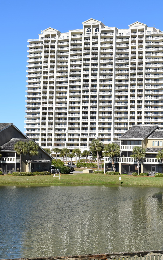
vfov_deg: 34.0
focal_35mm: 60
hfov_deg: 21.2
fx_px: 426
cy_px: 130
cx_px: 148
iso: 200
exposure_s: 1/400
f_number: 10
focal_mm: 26
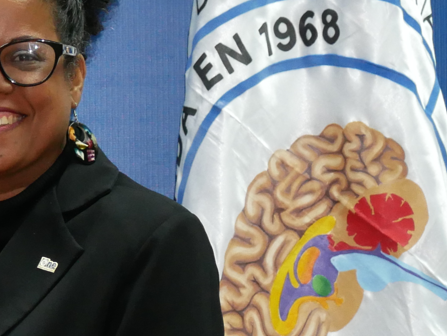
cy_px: 335
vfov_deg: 4.1
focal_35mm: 366
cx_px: -281
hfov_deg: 5.4
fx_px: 4729
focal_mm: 45
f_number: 4
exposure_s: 1/60
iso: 1000
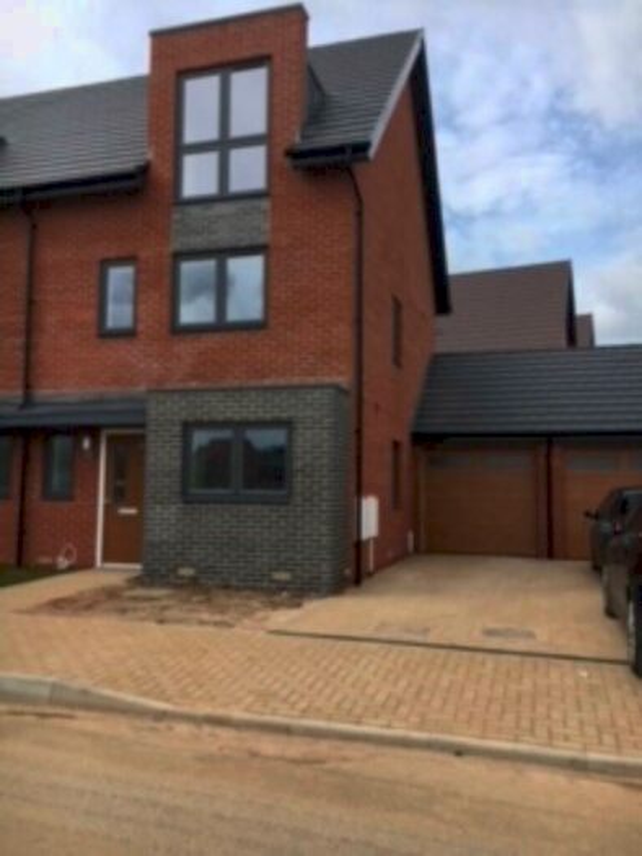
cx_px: 321
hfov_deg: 48.2
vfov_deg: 61.6
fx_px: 717
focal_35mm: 29
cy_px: 428
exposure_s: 1/1202
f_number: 2.2
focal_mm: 4.15
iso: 25
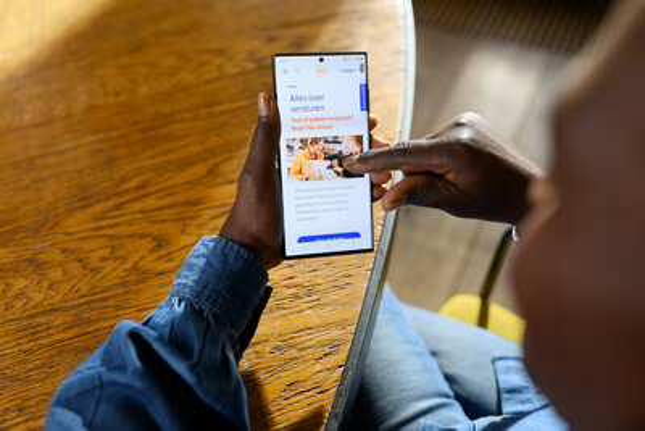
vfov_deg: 37.9
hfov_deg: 54.4
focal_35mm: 35
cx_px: 322
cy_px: 216
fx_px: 627
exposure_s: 1/200
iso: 1250
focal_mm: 35
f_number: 2.8
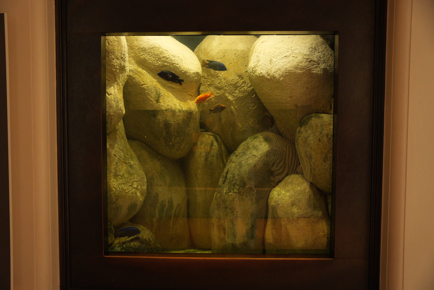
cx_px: 217
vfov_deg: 38.8
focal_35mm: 34
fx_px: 411
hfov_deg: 55.6
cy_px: 145
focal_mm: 34.1
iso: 4000
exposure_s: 1/250
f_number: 2.8
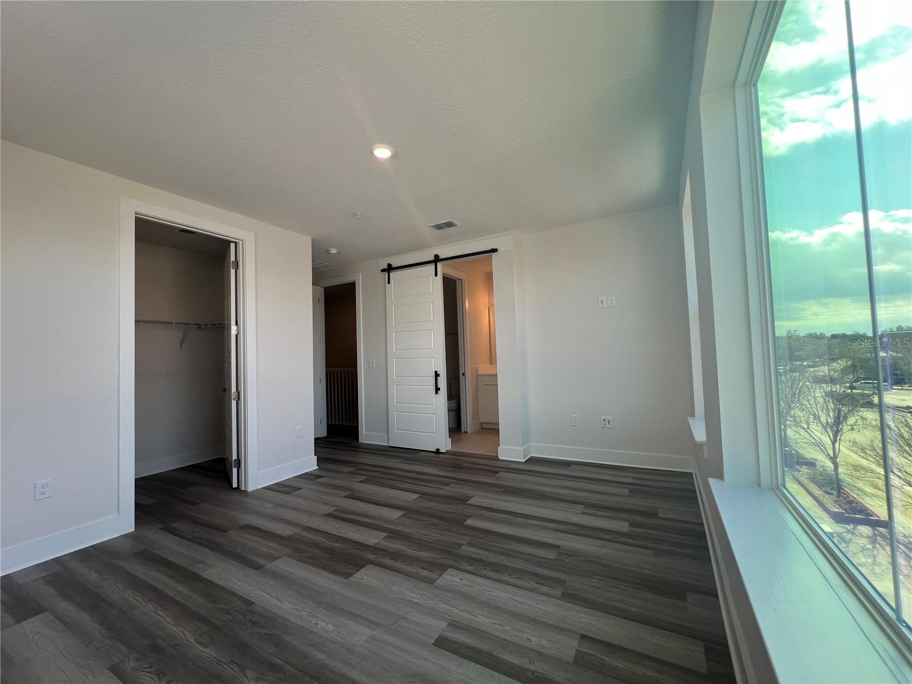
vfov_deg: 89.9
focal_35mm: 13
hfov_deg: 106.2
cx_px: 456
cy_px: 342
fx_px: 343
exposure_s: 1/120
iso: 32
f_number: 1.8
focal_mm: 1.57
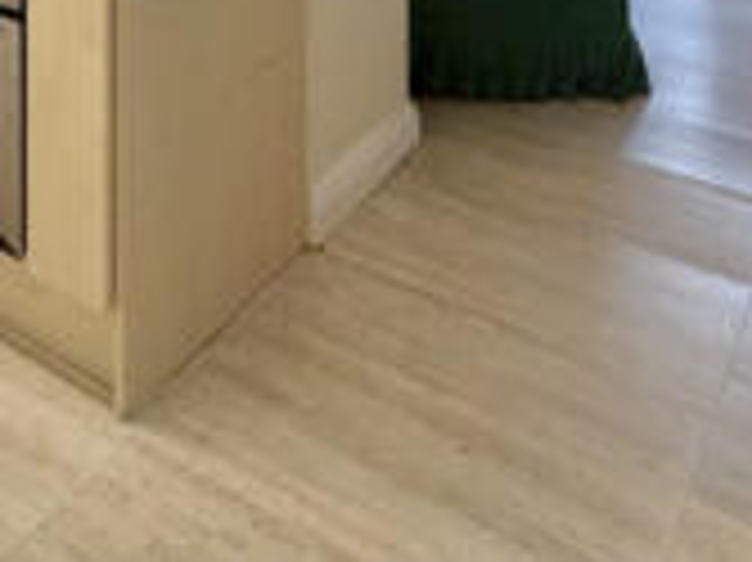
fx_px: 1064
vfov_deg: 21.3
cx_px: -20
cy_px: -416
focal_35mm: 49
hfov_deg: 34.9
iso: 250
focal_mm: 2.22
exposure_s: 1/100
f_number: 2.2
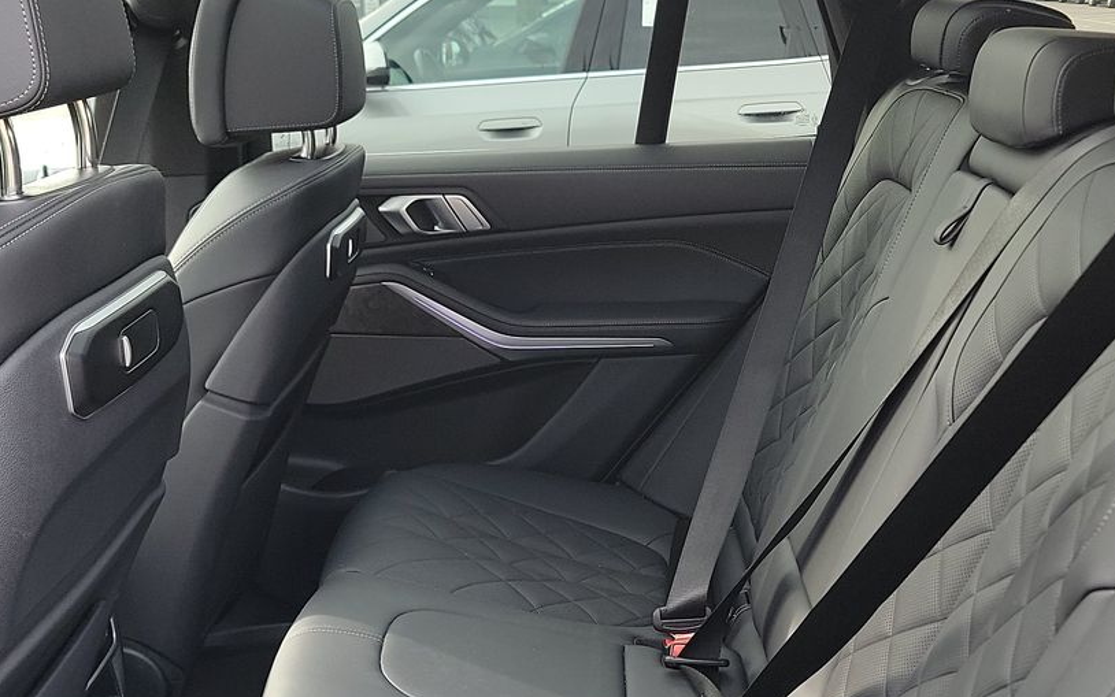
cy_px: 548
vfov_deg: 25.4
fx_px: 1520
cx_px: 544
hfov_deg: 40.3
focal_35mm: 50
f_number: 1.8
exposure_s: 1/59
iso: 110
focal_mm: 6.7
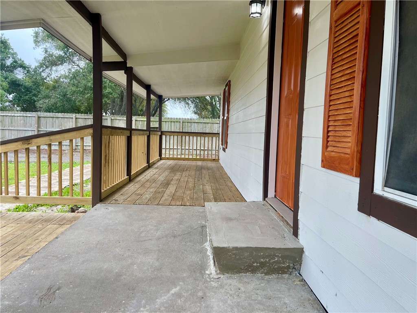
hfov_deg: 69.4
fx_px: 301
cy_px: 156
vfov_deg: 54.9
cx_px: 208
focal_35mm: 25
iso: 32
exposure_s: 1/160
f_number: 1.6
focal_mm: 5.1
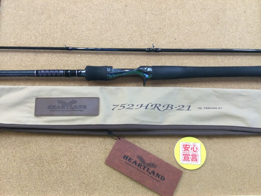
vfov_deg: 45.4
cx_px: 130
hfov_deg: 58.4
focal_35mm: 31
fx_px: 234
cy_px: 98
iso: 80
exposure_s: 1/30
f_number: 2.4
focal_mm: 3.3
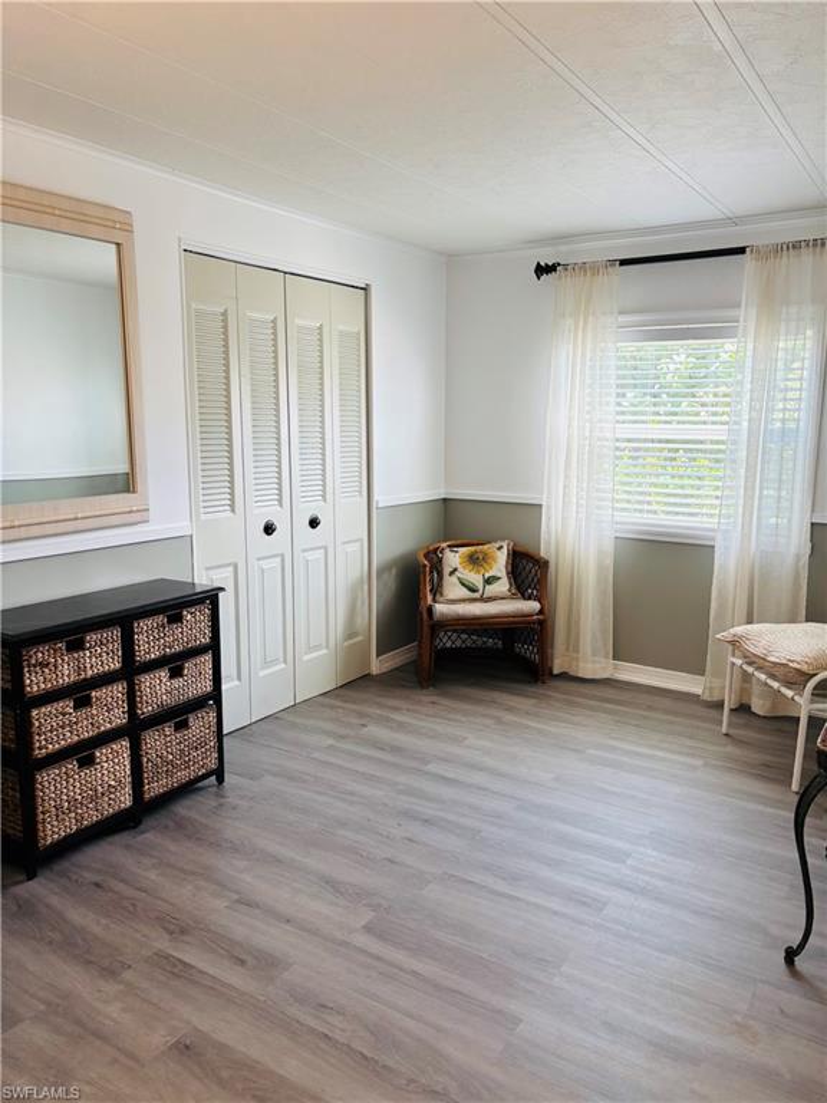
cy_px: 552
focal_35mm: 26
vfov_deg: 67.3
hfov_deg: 53.1
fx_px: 828
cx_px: 414
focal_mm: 5.96
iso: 80
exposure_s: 1/120
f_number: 1.6
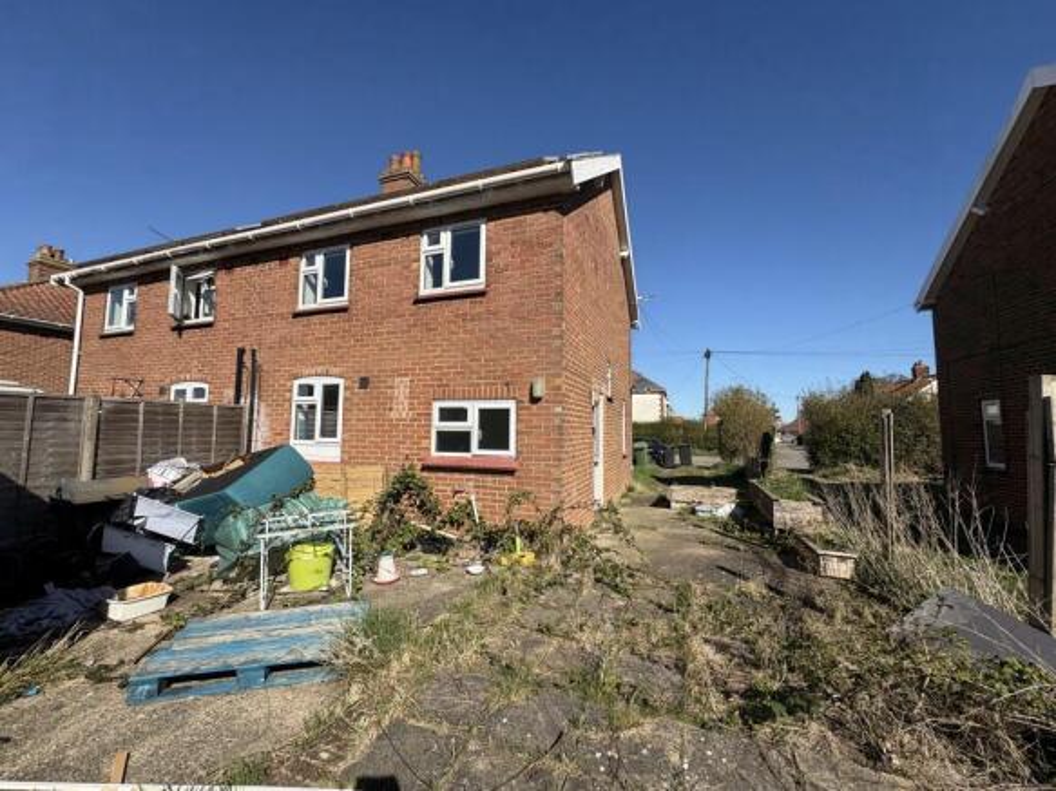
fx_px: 427
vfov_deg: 85.7
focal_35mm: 14
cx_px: 528
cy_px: 396
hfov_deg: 102.1
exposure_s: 1/2770
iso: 50
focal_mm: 2.22
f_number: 2.2
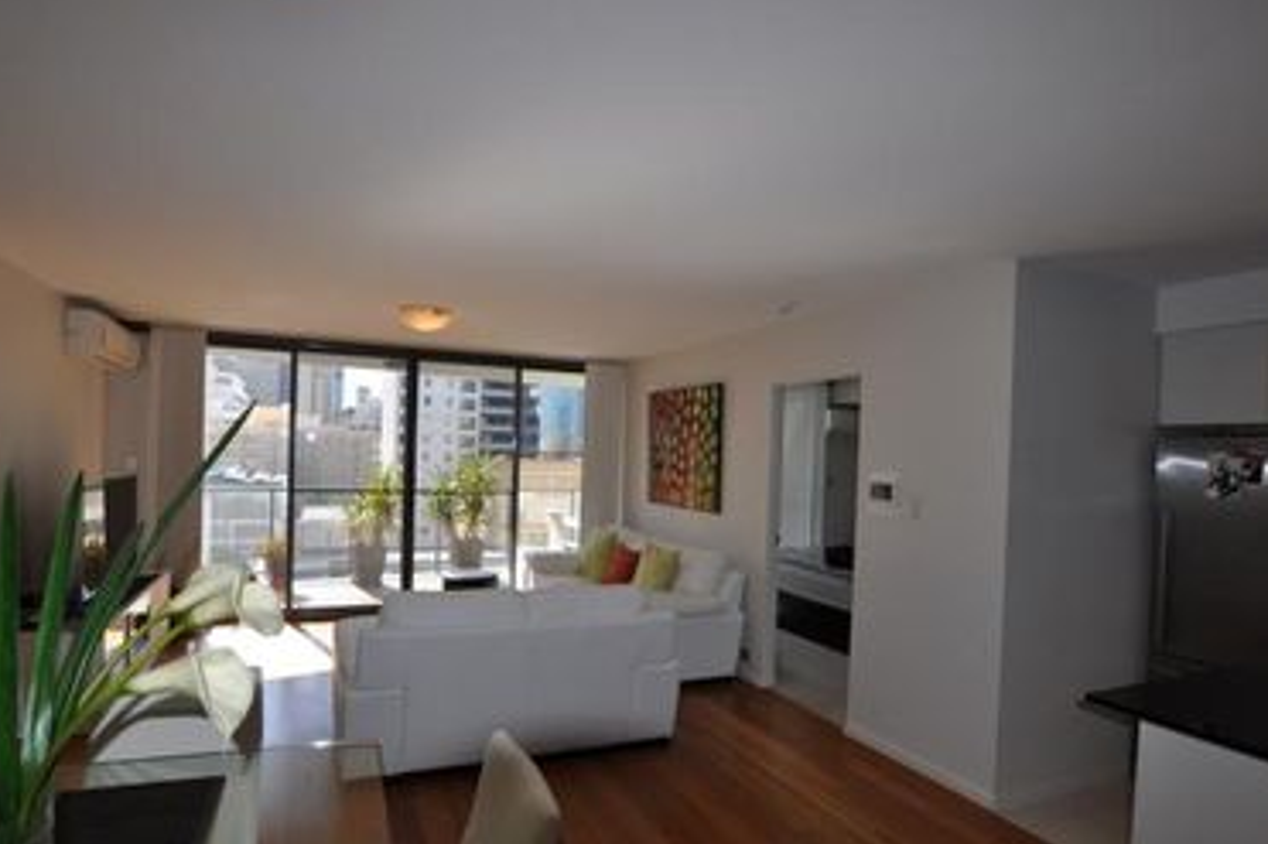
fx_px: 669
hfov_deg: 86.8
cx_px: 584
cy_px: 453
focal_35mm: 19
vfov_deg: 64.4
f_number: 6.3
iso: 200
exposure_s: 1/200
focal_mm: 10
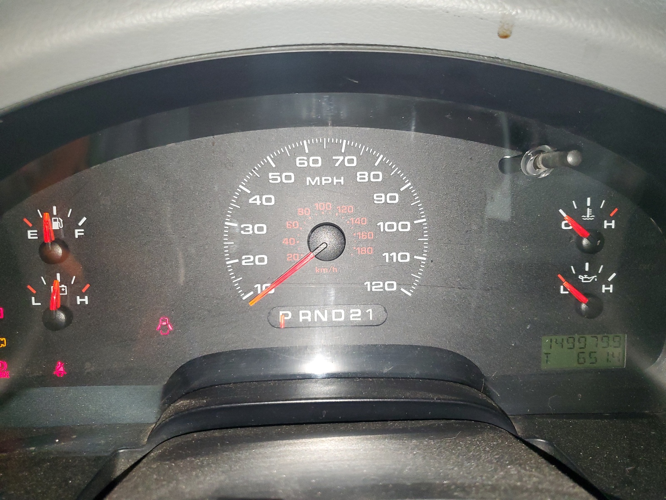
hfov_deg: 67.3
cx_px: 333
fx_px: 500
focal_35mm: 26
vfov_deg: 53.1
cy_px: 250
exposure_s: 1/60.2
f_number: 1.5
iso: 255
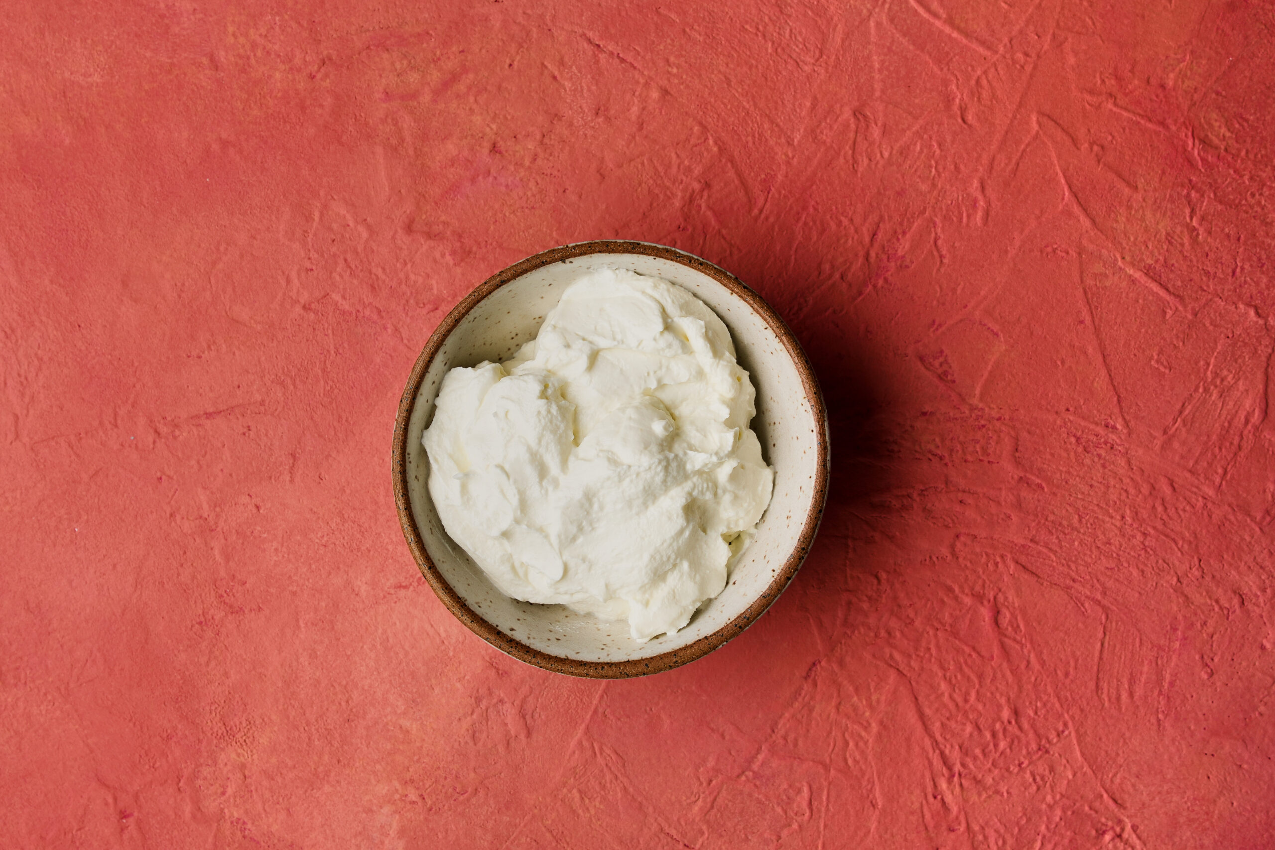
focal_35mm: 70
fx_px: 2479
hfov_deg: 28.8
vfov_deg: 19.5
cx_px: 638
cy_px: 425
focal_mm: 70
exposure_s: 1/160
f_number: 9
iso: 400
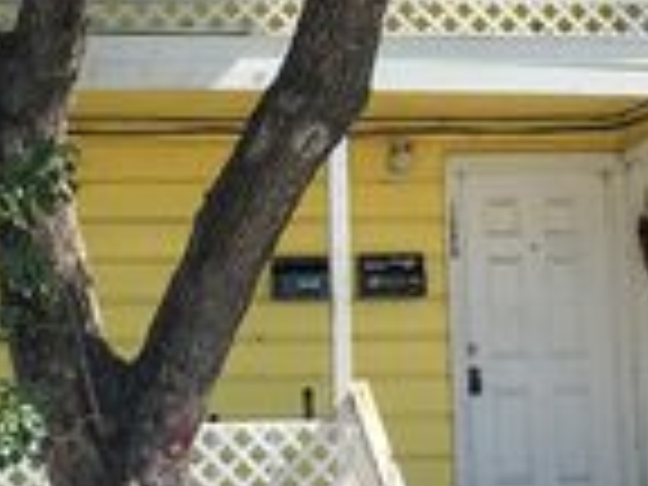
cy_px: 70
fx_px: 1891
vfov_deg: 14.5
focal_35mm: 101
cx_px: 310
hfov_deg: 19.4
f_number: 2.2
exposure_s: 1/927
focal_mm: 4.15
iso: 25
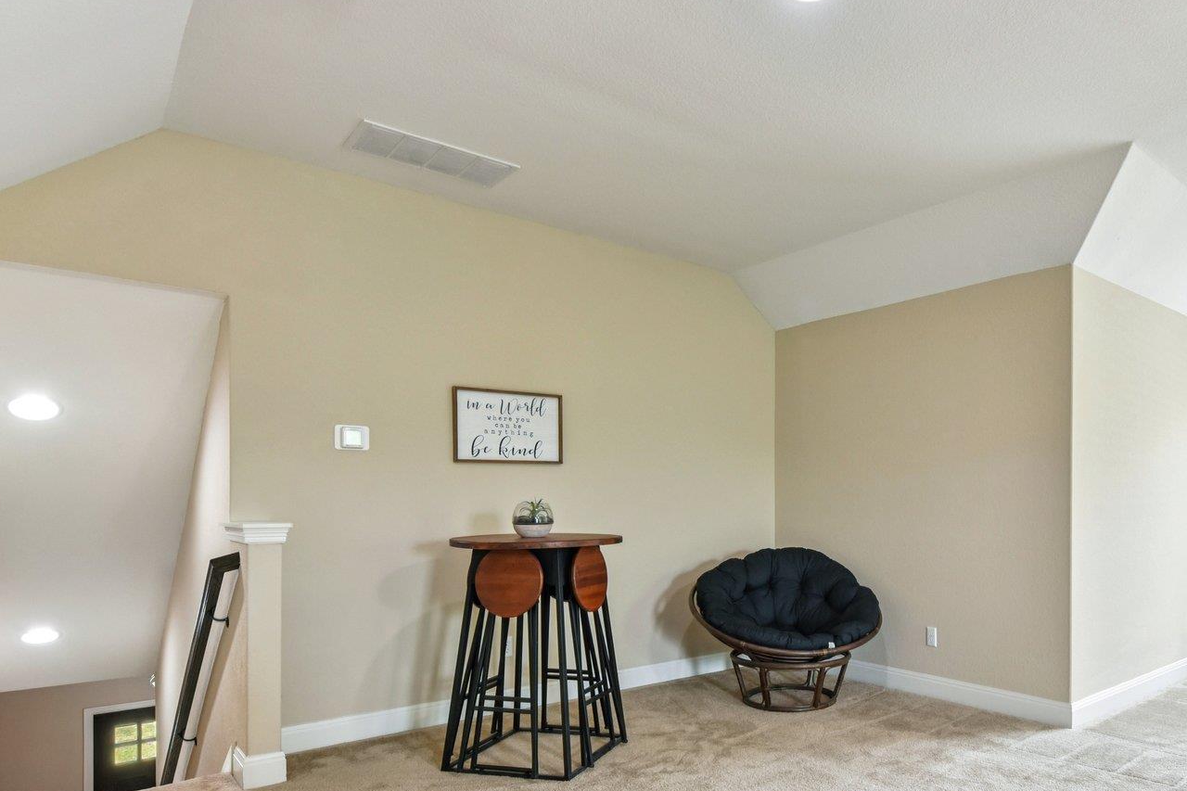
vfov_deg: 52.6
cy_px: 488
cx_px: 801
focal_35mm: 24
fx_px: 791
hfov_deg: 71.4
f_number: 8
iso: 320
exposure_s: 1/15
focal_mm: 15
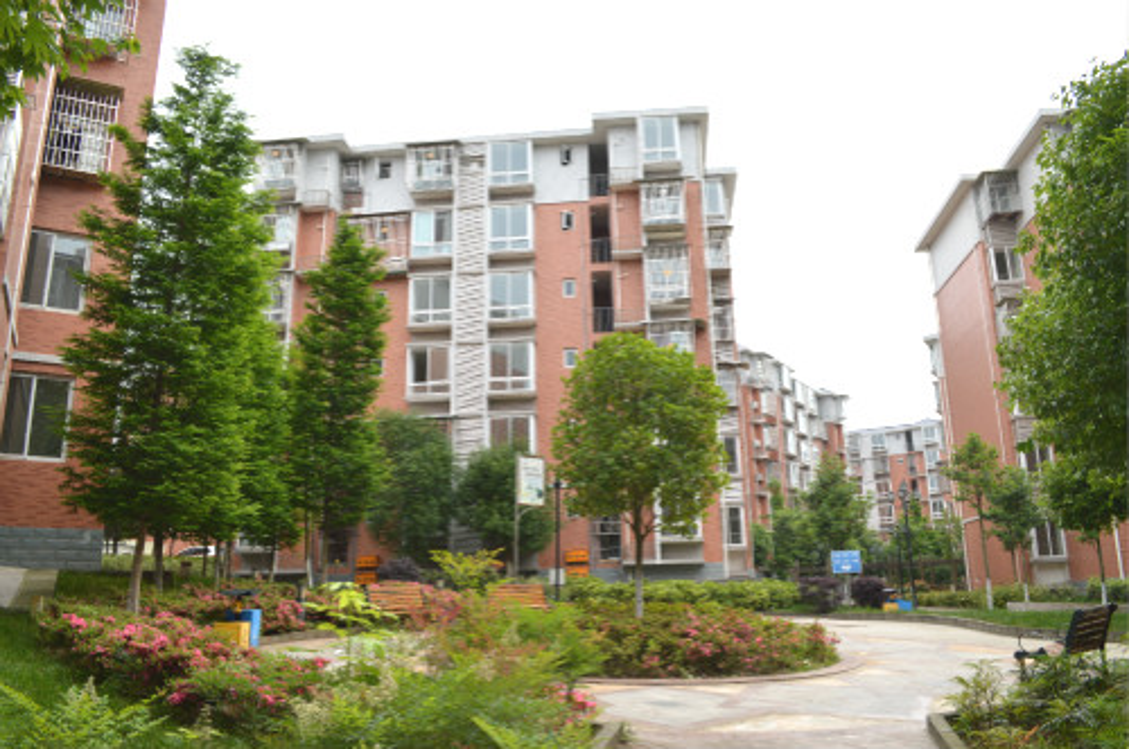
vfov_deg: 47.8
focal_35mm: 27
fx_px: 846
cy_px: 374
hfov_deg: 67.4
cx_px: 564
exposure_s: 1/200
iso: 100
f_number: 6.3
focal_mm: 18
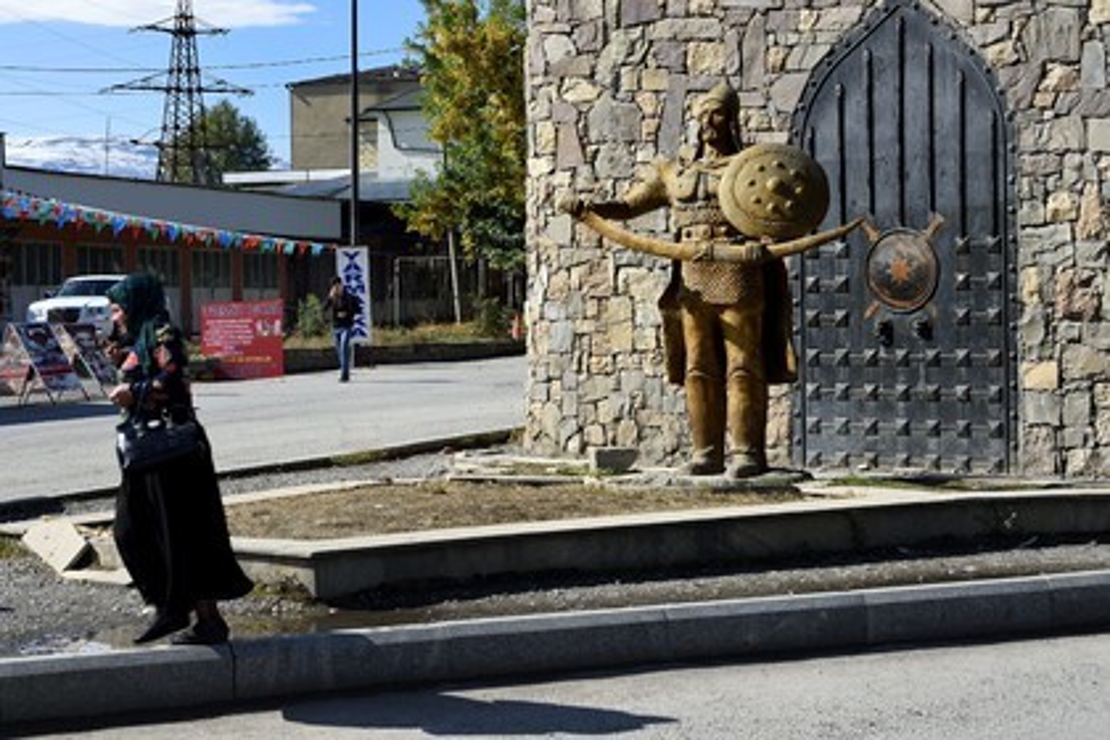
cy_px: 370
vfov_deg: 19.5
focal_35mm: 70
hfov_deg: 28.8
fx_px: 2158
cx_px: 555
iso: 200
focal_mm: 70
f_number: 8
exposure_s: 1/640
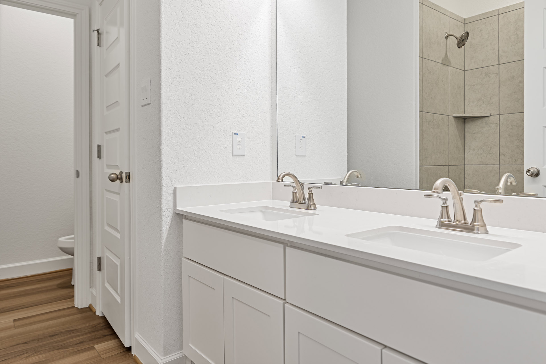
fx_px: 364
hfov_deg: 73.7
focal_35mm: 24
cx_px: 273
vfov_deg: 53.1
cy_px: 182
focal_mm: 16
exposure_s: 1/30
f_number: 2.8
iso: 160
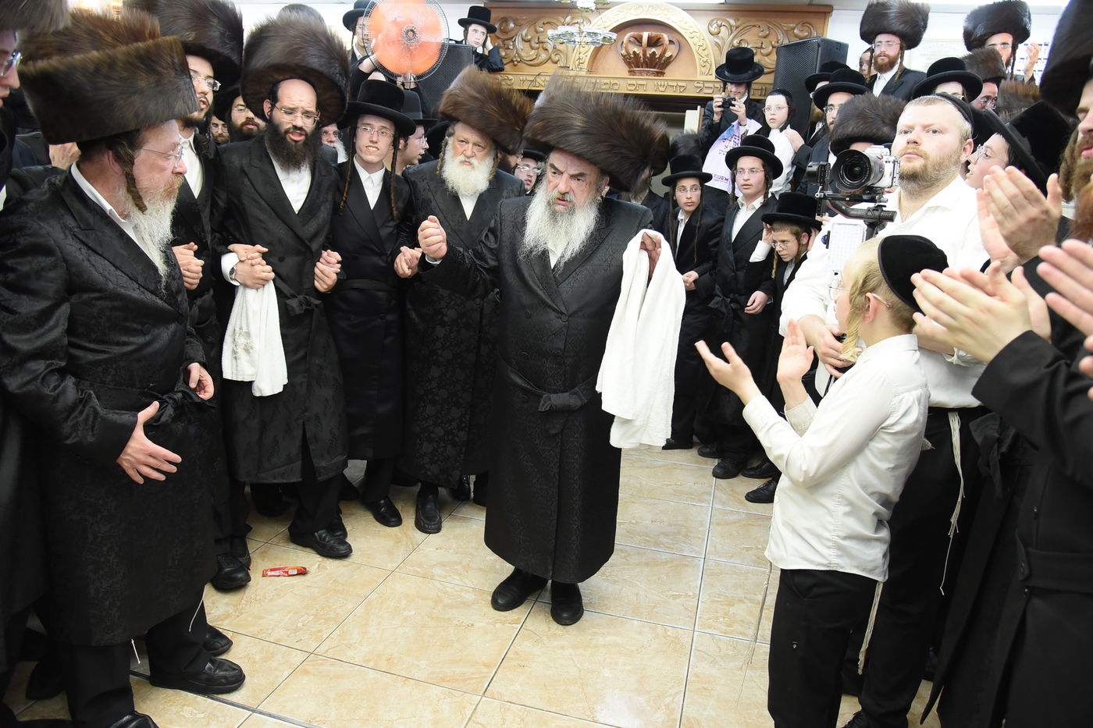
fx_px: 729
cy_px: 364
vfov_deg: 53.1
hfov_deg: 73.8
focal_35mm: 24
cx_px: 546
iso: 2500
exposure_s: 1/160
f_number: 5
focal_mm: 24
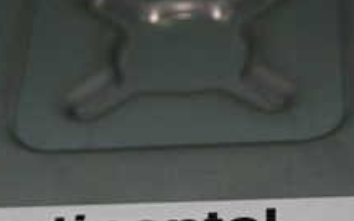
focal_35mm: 148
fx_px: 1427
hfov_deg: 14.1
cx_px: 158
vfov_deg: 8.7
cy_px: 302
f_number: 3.2
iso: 200
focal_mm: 9.01
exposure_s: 1/50
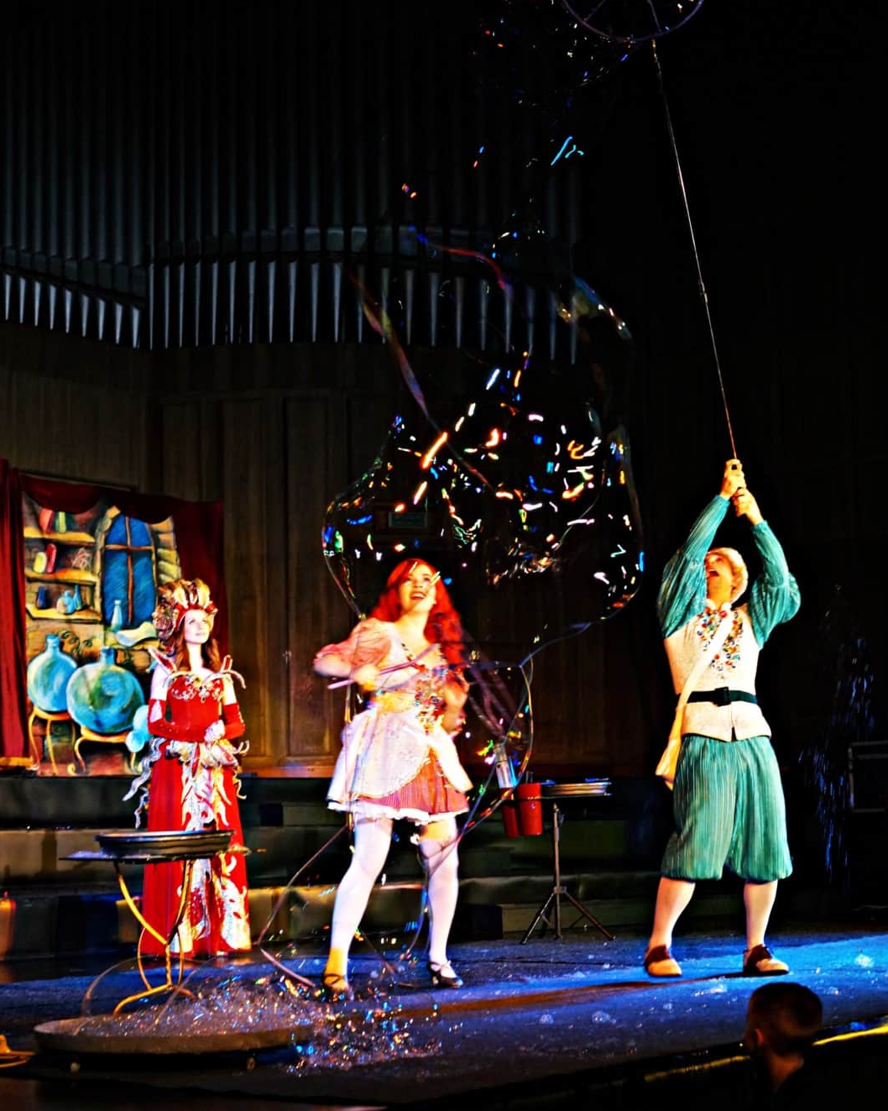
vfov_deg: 31.6
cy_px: 652
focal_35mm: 60
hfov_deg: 25.6
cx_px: 445
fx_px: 1957
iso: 1000
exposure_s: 1/60
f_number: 4
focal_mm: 35
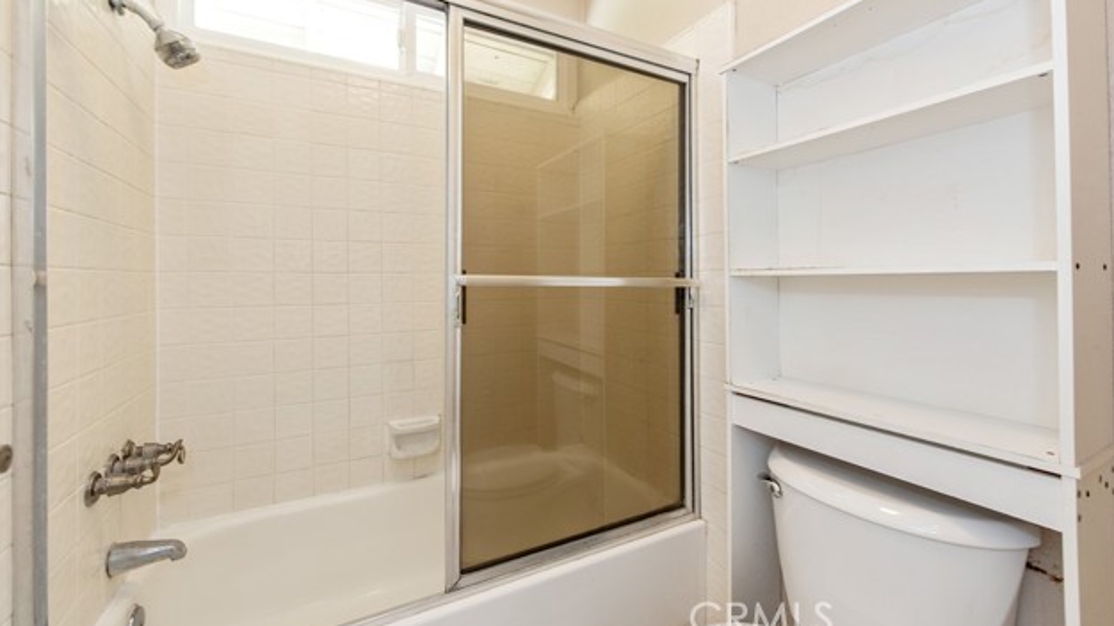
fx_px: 443
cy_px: 264
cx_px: 566
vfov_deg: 70.1
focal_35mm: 15
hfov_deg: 103.0
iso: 800
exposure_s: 1/80
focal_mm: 14
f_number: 4.5
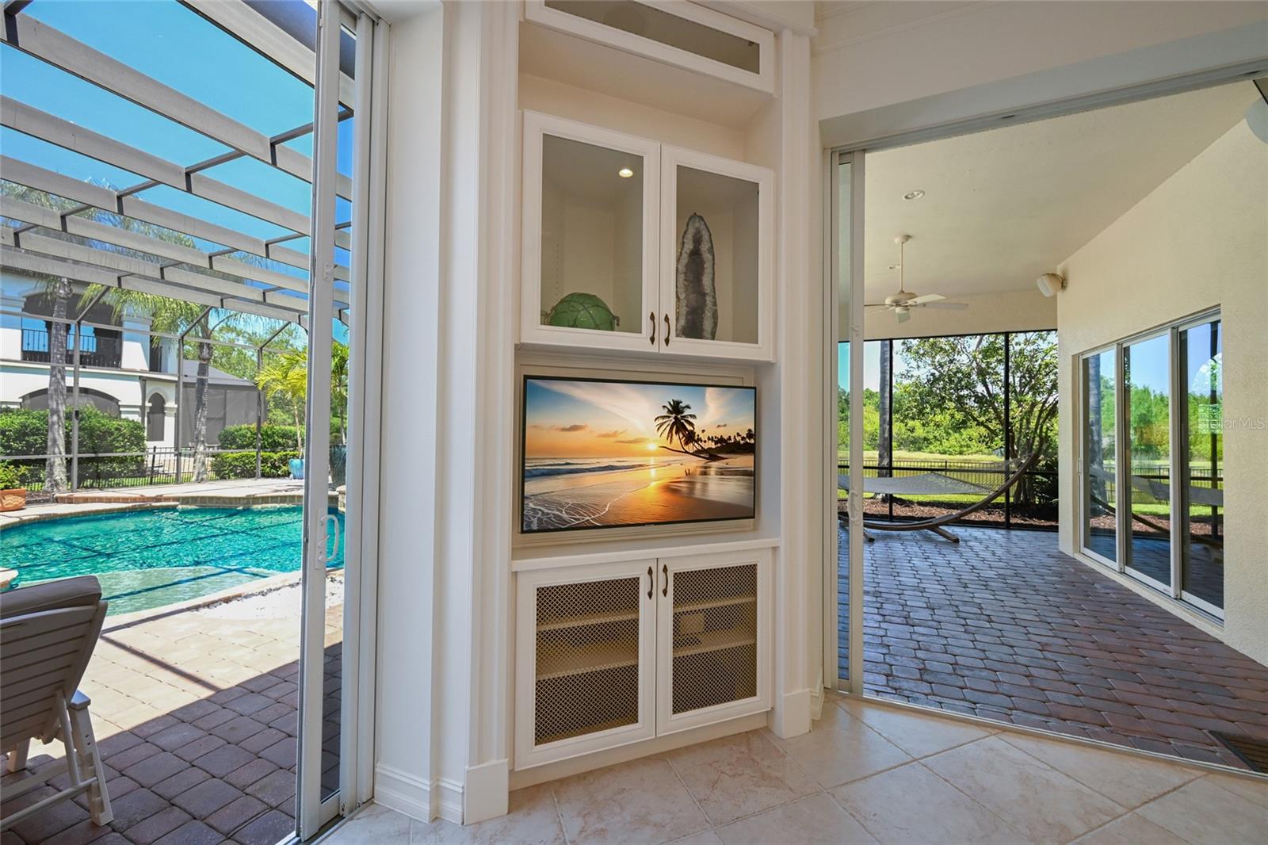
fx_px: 493
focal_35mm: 14
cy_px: 422
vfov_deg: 81.2
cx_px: 634
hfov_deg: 104.3
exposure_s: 1/125
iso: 800
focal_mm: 14
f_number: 8
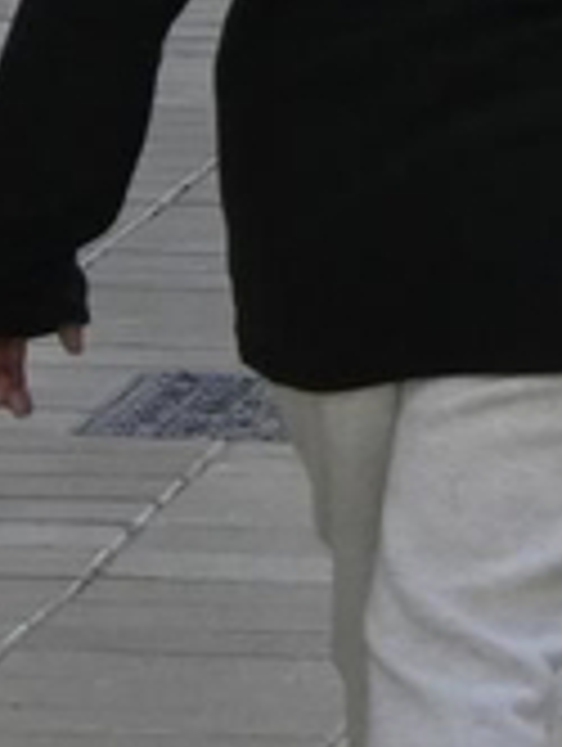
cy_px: -1570
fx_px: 14985
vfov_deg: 2.8
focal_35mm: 694
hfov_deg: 2.1
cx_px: 2342
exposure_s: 1/800
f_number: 6.3
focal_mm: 50
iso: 640
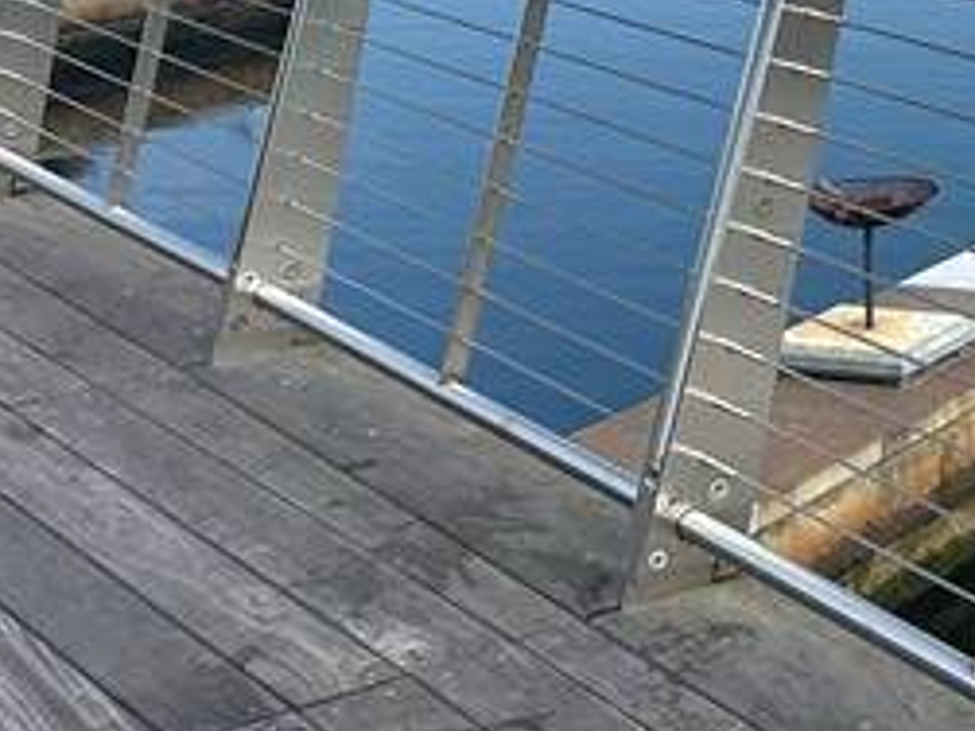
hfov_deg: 17.0
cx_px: 1674
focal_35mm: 98
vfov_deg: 14.3
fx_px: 2759
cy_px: -292
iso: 80
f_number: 1.78
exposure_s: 1/2967
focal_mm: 6.86
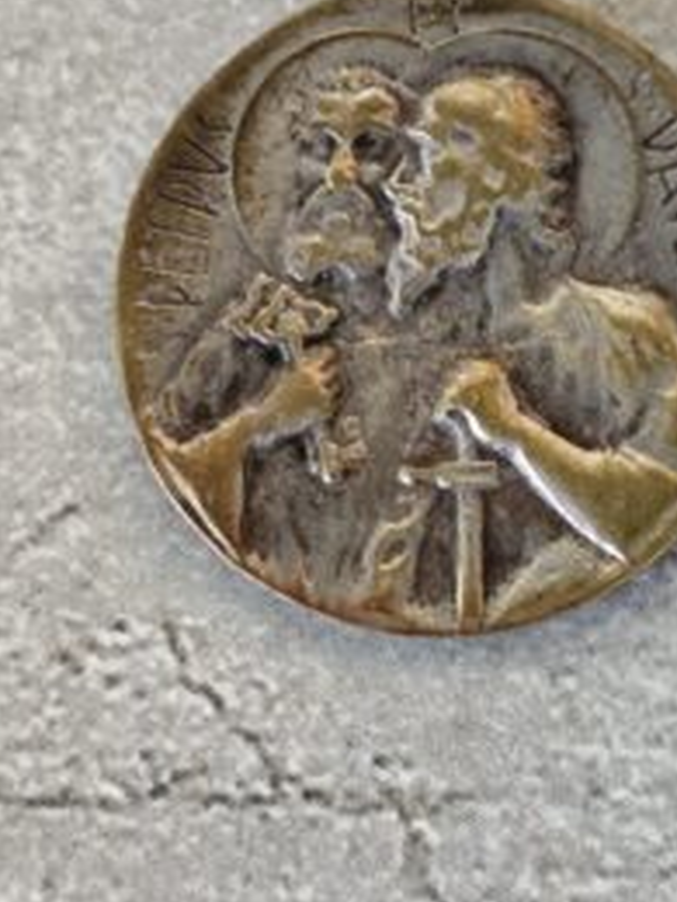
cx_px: 340
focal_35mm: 143
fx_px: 3729
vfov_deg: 13.8
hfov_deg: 10.4
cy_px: 333
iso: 320
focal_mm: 6.19
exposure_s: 1/25
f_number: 1.65
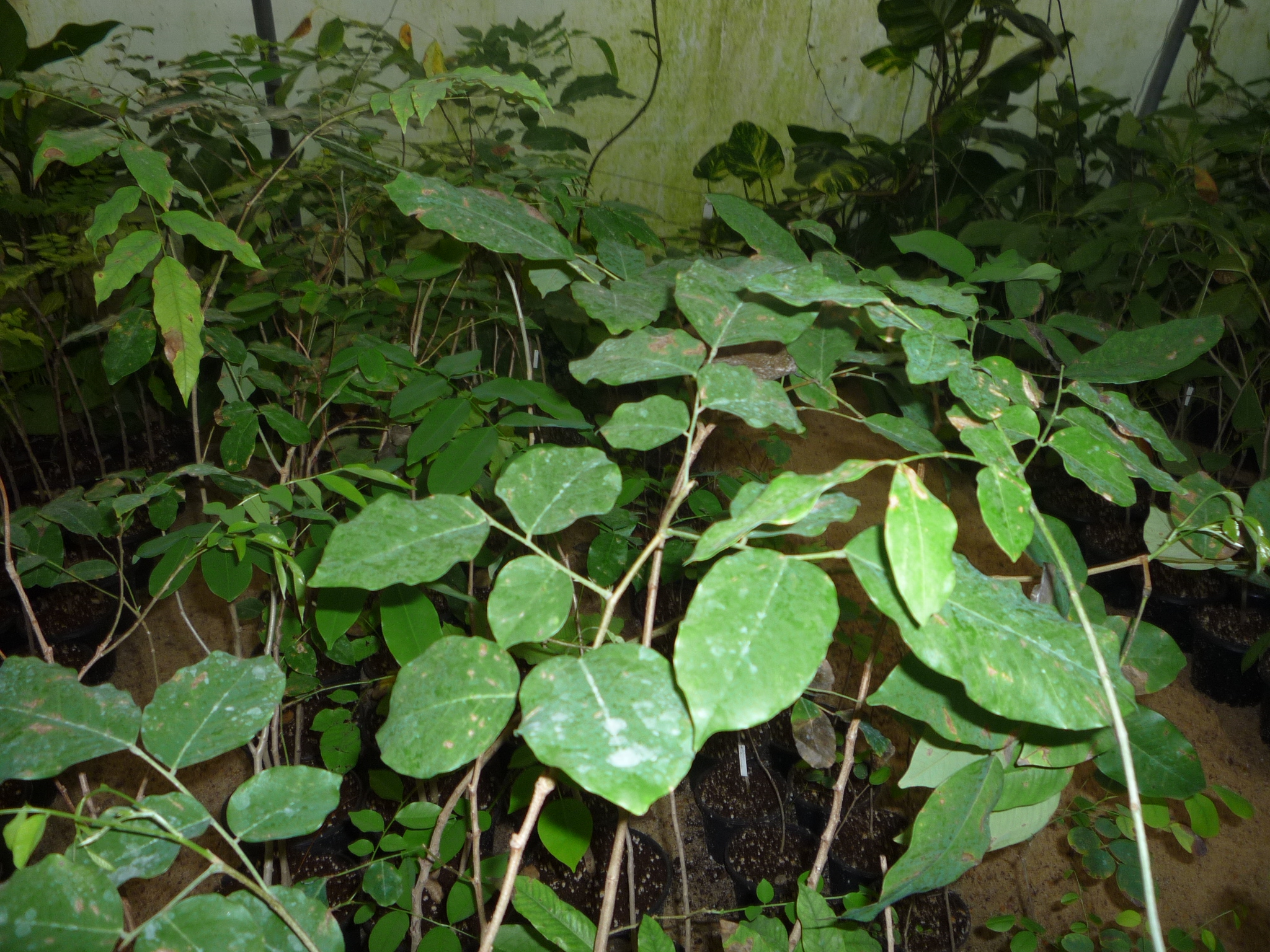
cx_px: 635
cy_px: 476
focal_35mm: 30
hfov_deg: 60.0
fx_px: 1101
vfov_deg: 46.8
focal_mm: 5.2
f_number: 3.3
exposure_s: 1/30
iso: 100
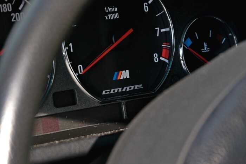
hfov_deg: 11.8
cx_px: 123
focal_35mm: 174
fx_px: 1189
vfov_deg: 7.9
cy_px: 82
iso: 80
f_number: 7.1
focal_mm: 116.1
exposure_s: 1/60
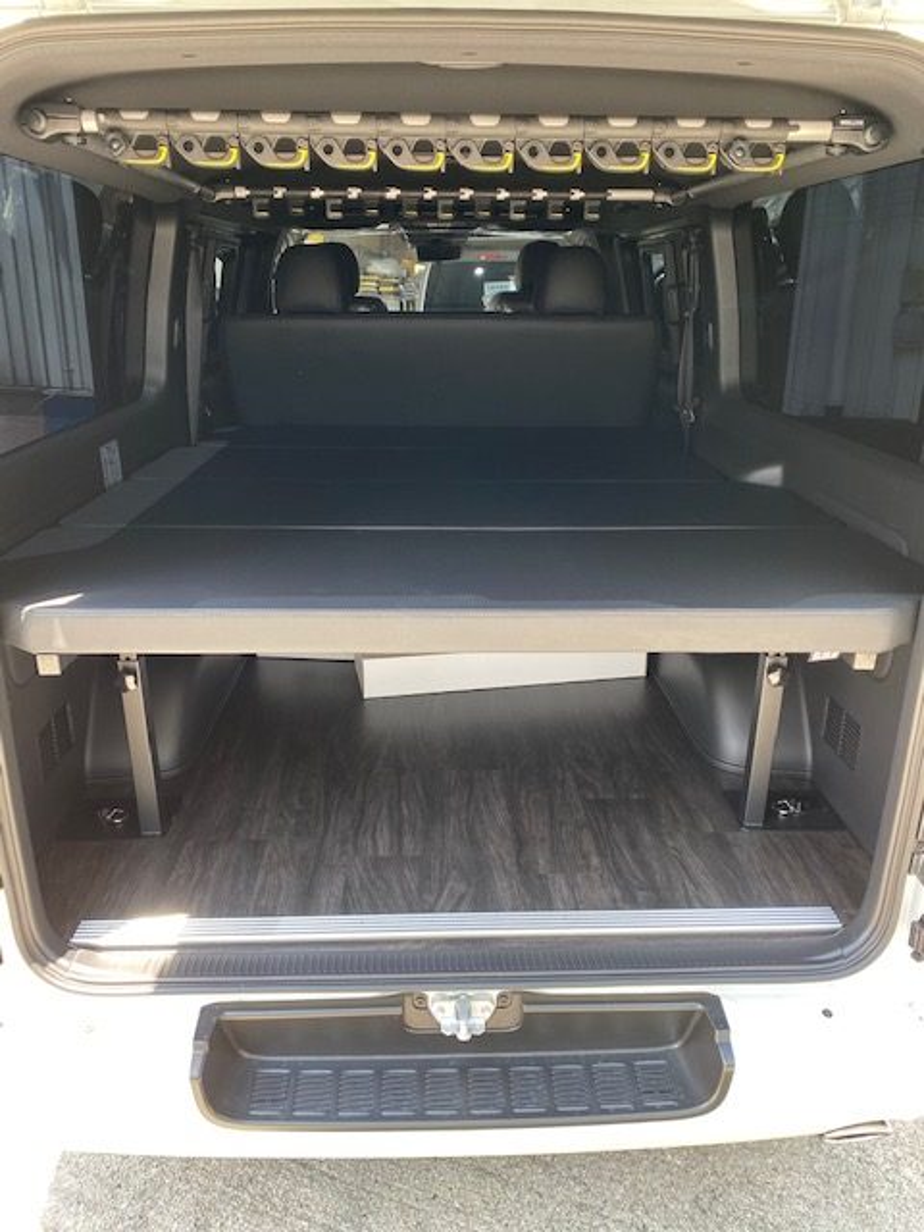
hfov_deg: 53.1
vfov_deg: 67.3
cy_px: 616
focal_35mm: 26
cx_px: 462
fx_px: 925
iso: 80
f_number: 1.8
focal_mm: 4.25
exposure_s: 1/121
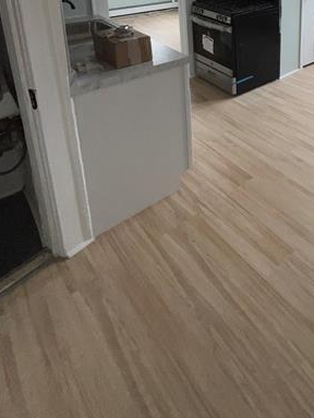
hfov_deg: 46.1
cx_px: 301
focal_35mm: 26
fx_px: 314
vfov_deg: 55.1
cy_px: 17
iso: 25
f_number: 1.8
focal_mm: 1.57
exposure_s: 1/153
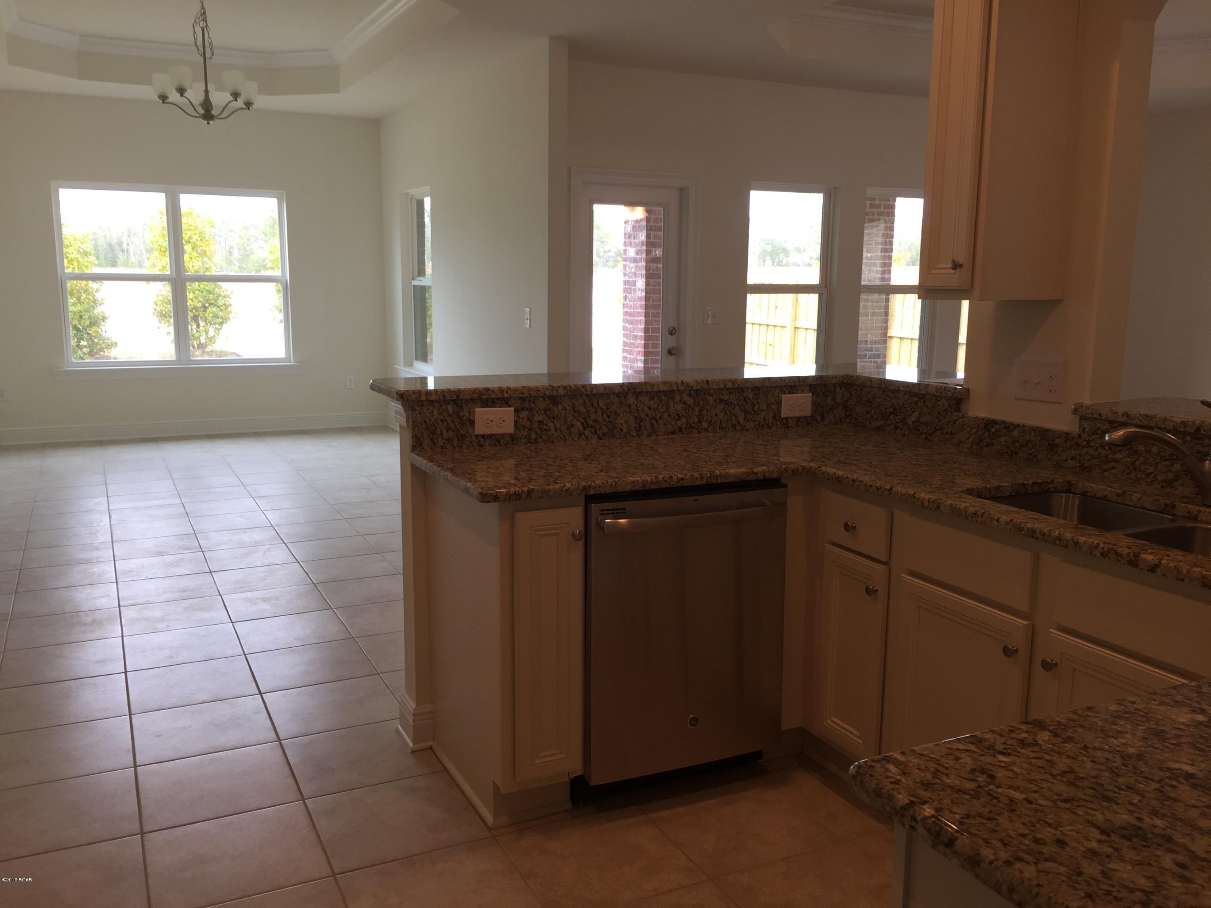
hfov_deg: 61.7
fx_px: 1015
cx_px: 606
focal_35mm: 29
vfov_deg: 48.2
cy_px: 454
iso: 32
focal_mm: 4.15
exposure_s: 1/50
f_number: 2.2
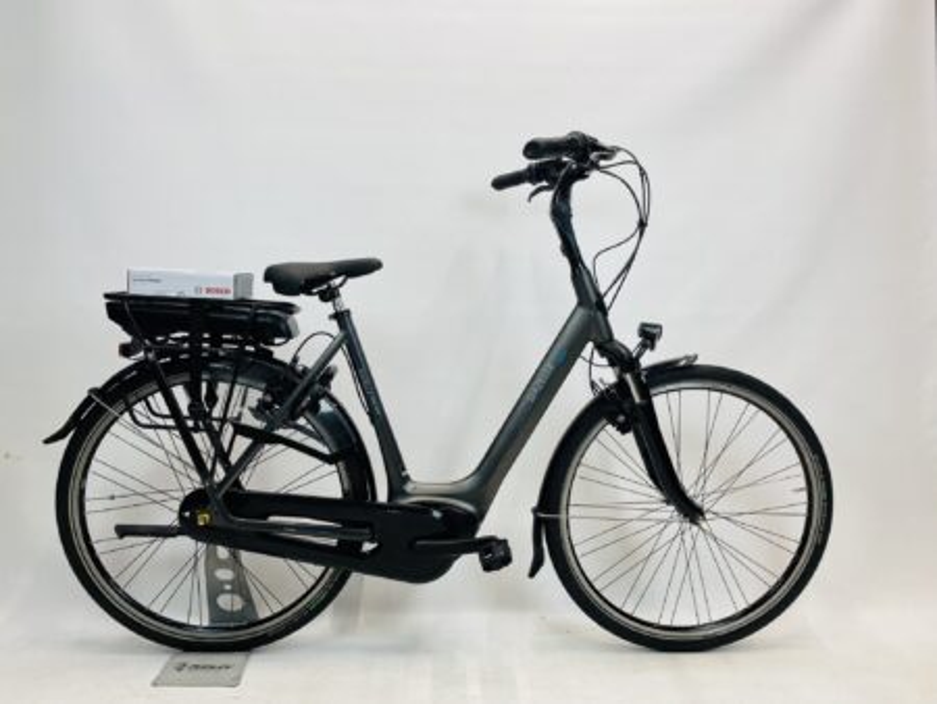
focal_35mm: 26
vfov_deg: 53.1
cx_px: 468
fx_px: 704
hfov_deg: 67.3
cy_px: 352
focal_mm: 4.25
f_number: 1.8
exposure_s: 1/100
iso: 40
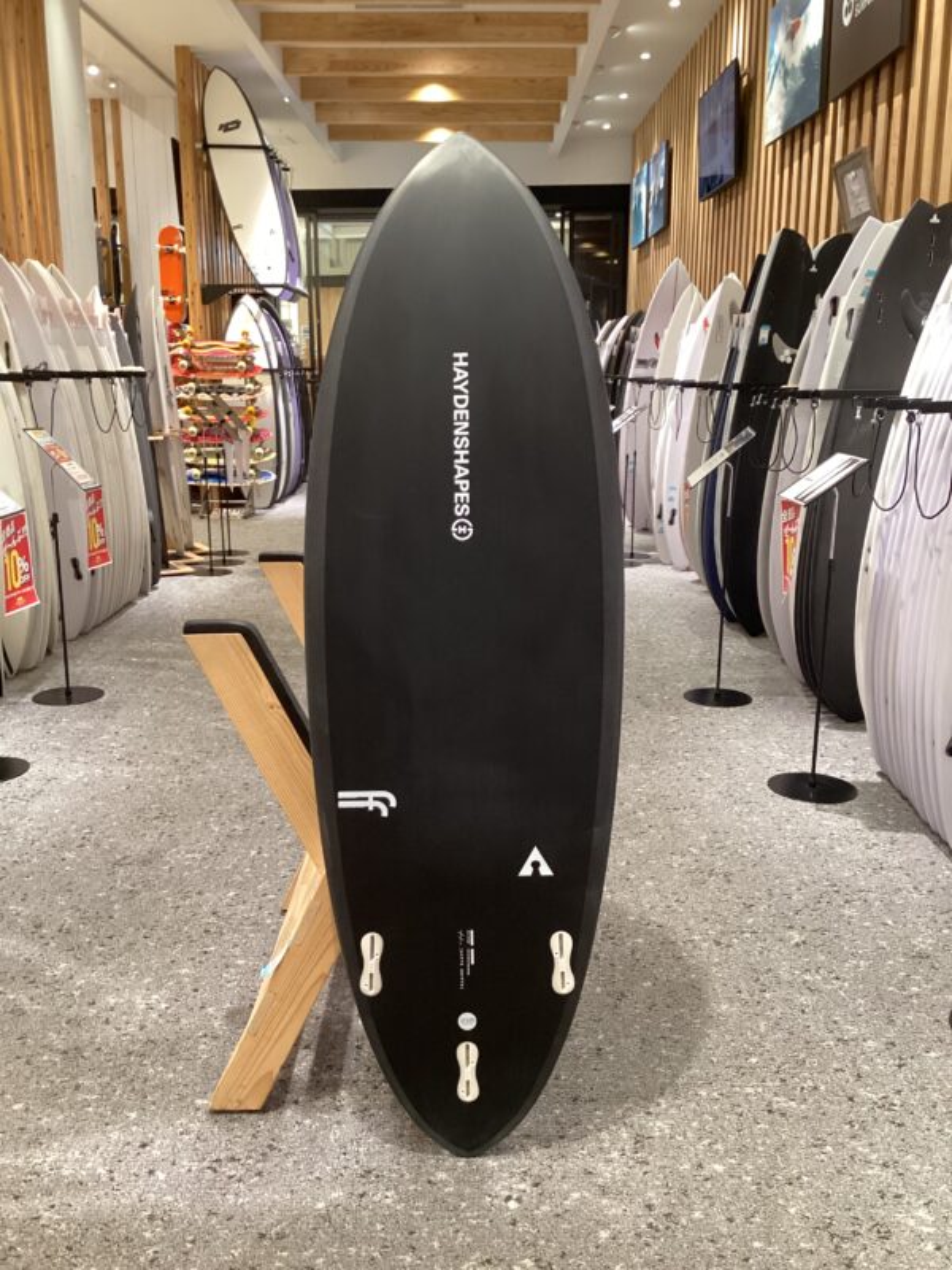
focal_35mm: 31
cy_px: 635
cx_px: 476
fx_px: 1137
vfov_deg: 58.4
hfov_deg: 45.4
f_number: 2.4
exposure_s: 1/60
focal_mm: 3.3
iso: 320
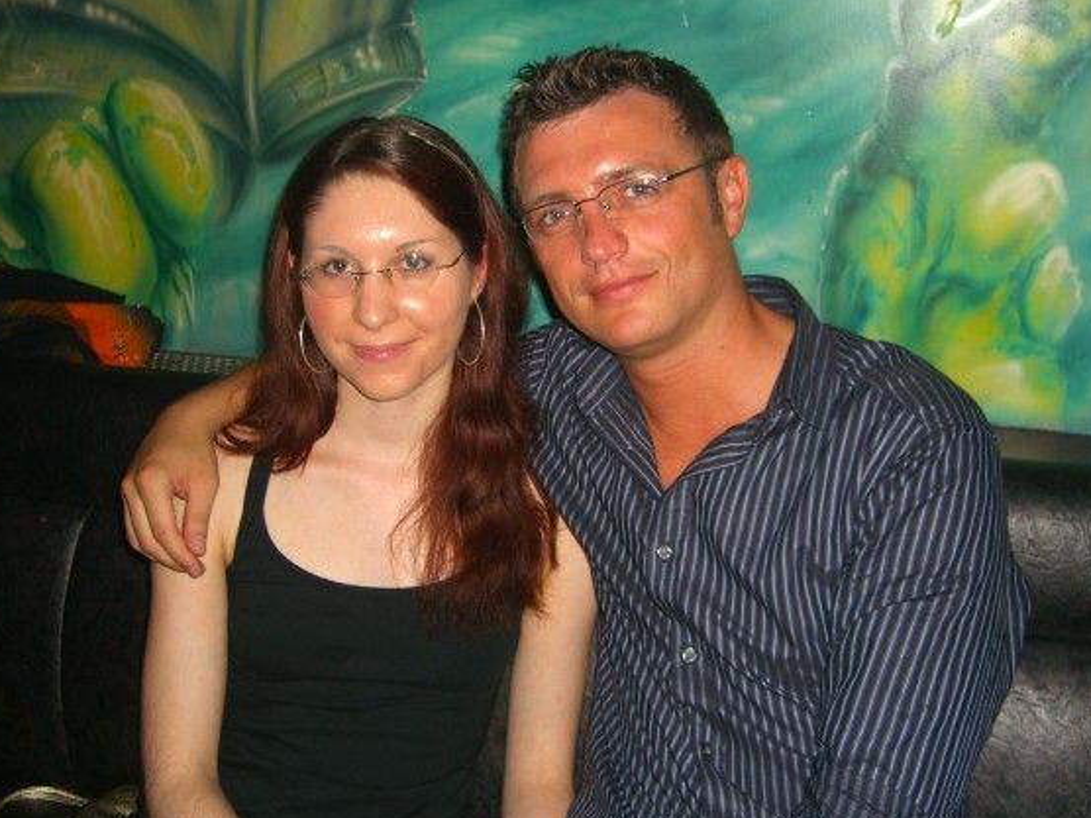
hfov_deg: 45.8
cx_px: 528
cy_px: 406
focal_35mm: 41
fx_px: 1292
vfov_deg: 35.1
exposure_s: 1/60
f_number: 2.8
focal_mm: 7.9
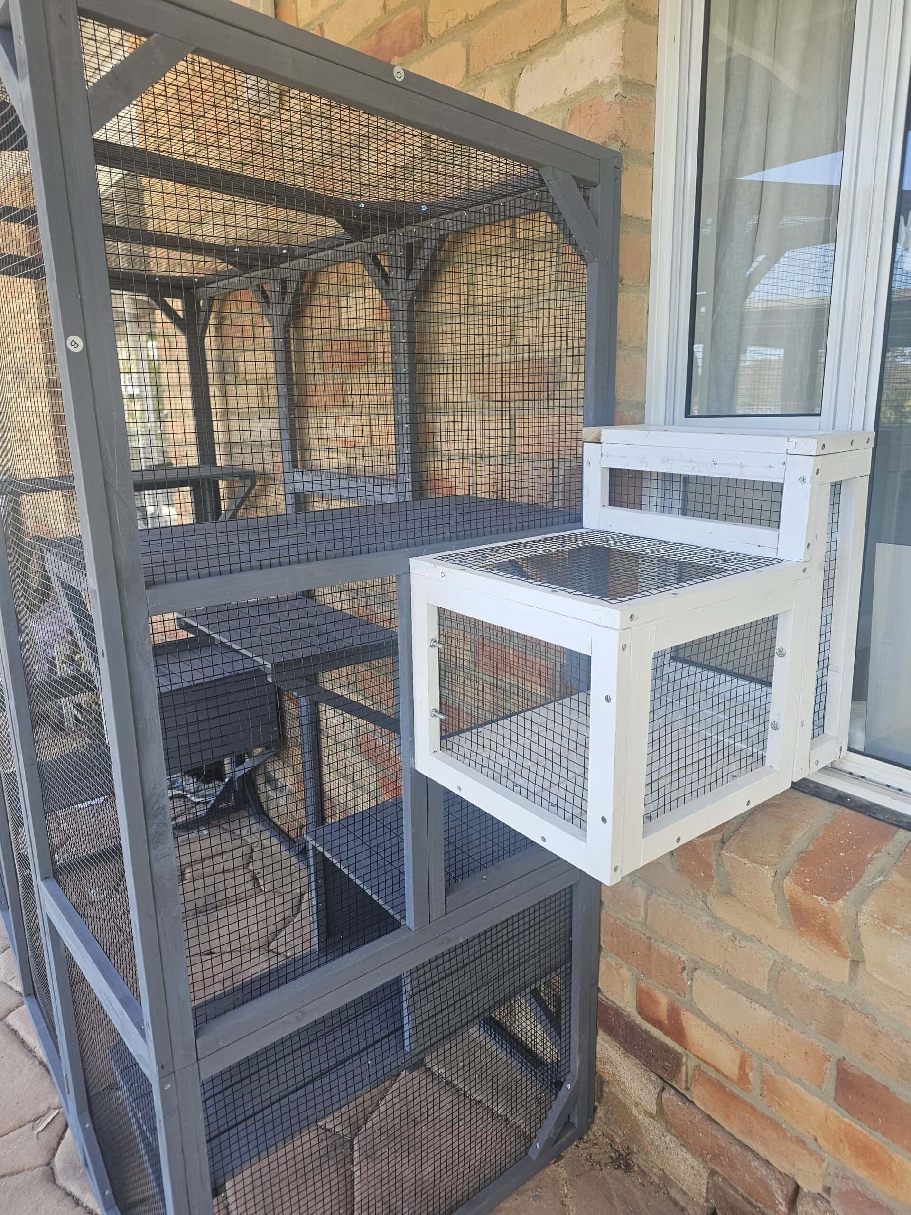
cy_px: 608
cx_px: 456
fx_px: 807
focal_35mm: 23
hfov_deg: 58.9
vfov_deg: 73.9
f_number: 1.7
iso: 64
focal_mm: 6.3
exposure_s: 1/190
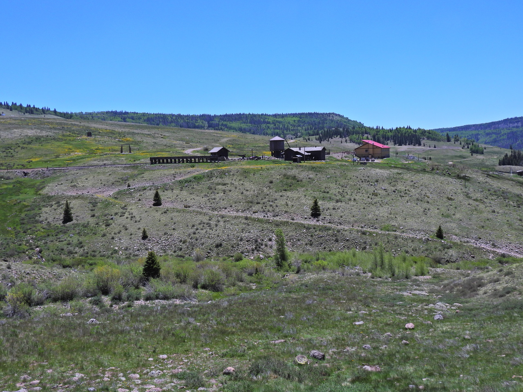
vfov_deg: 40.7
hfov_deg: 52.6
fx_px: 529
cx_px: 262
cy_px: 196
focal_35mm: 35
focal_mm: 6.2
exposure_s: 1/2000
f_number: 3.2
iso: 100
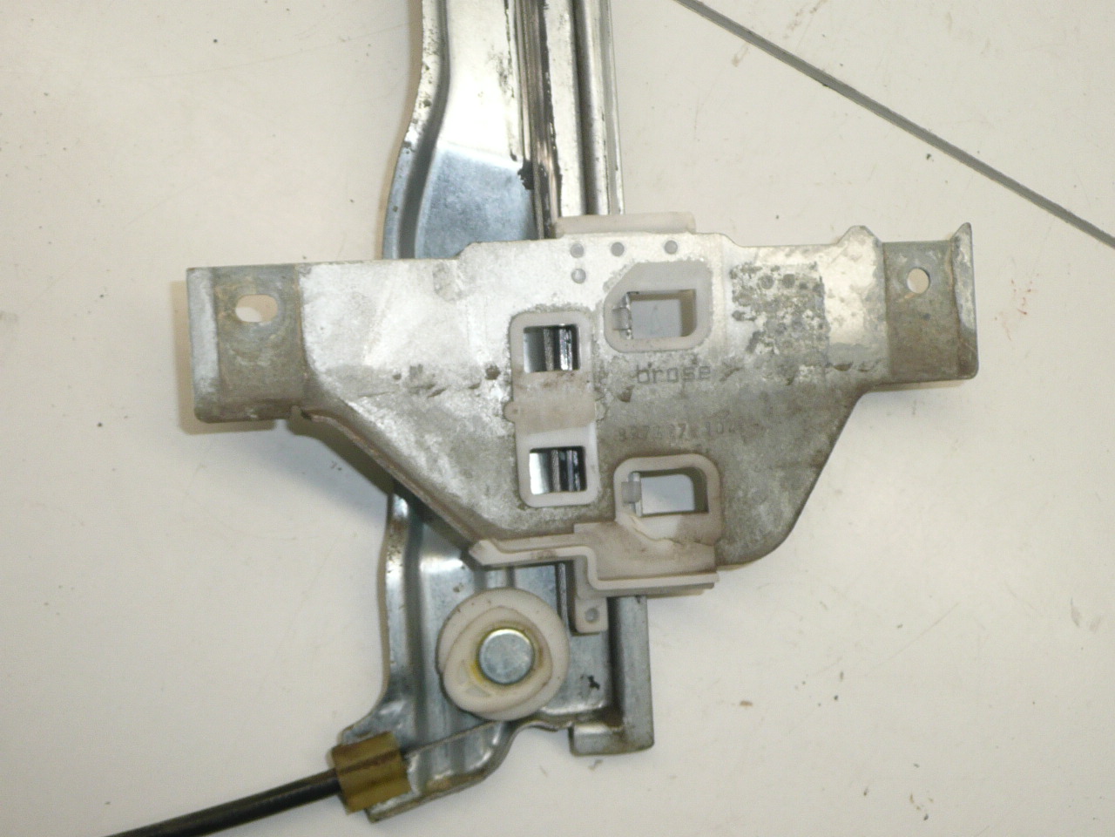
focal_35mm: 36
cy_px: 418
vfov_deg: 39.7
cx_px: 558
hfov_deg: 51.4
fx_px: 1160
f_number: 3.3
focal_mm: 4.6
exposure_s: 1/80
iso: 100
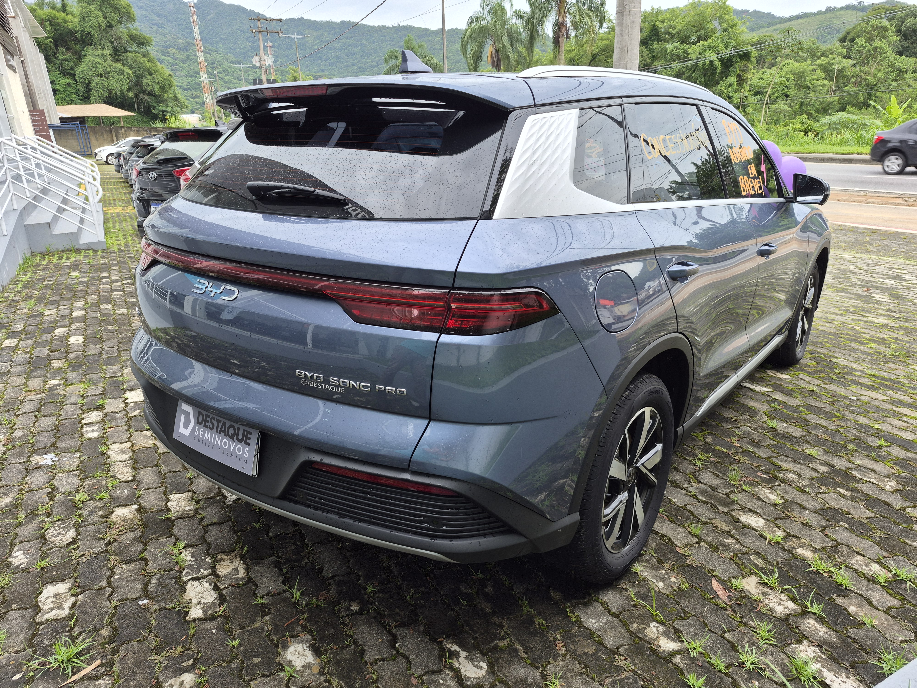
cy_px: 344
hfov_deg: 73.9
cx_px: 458
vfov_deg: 58.9
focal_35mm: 23
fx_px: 609
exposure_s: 1/229
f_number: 1.8
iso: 25
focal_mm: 5.4
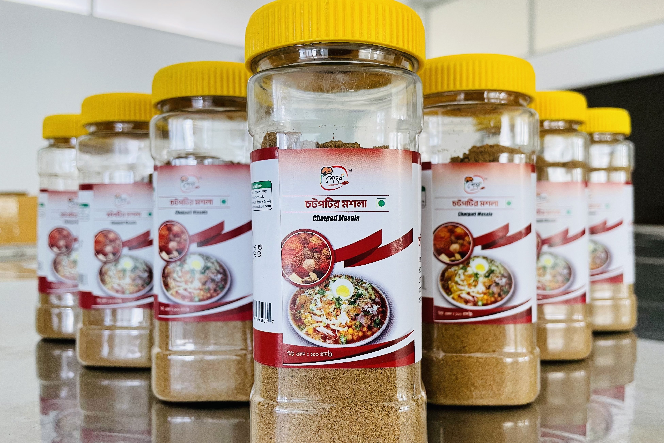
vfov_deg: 46.4
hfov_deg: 65.5
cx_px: 343
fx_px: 516
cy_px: 220
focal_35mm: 28
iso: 125
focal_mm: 4.2
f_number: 1.6
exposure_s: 1/60
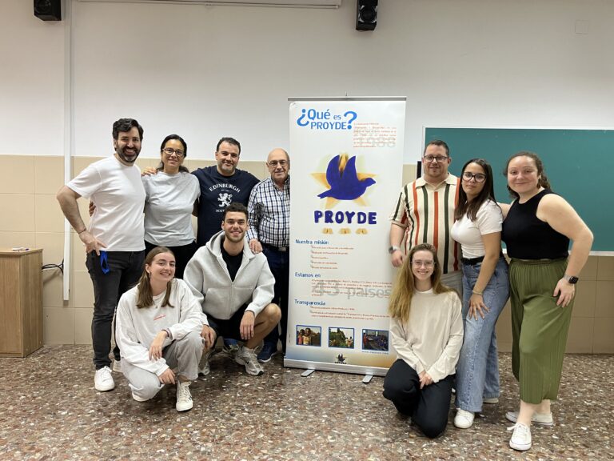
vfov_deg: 53.1
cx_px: 307
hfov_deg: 67.3
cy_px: 230
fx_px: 461
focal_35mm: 26
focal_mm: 5.1
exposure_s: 1/50
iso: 160
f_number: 1.6
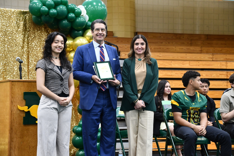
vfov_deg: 15.7
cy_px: 78
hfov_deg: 23.4
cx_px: 117
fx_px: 566
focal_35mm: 87
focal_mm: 58
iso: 1800
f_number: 4.8
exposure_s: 1/125
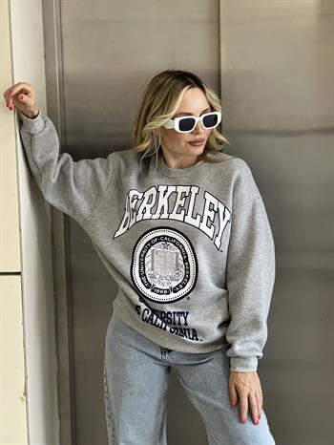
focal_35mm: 77
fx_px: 990
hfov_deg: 19.2
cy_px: 222
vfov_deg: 25.3
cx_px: 167
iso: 250
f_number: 2.8
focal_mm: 9
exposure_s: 1/40
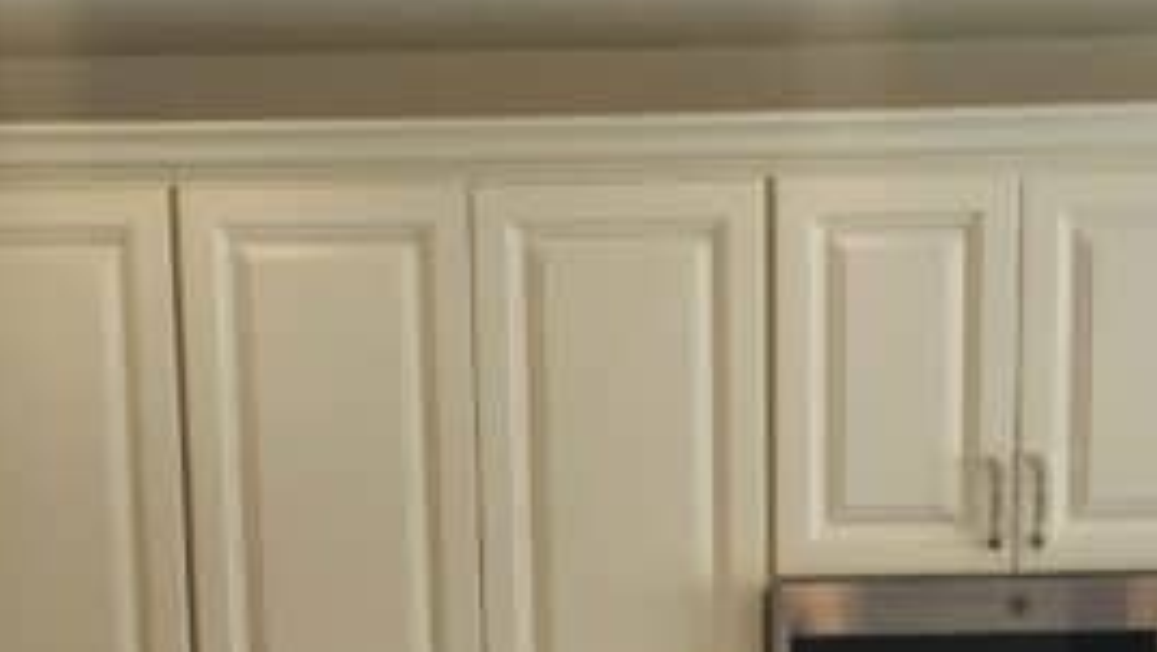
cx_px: 730
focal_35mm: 56
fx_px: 1719
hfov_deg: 37.0
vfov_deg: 19.7
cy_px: 855
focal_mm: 6.4
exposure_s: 1/180
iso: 100
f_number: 1.8
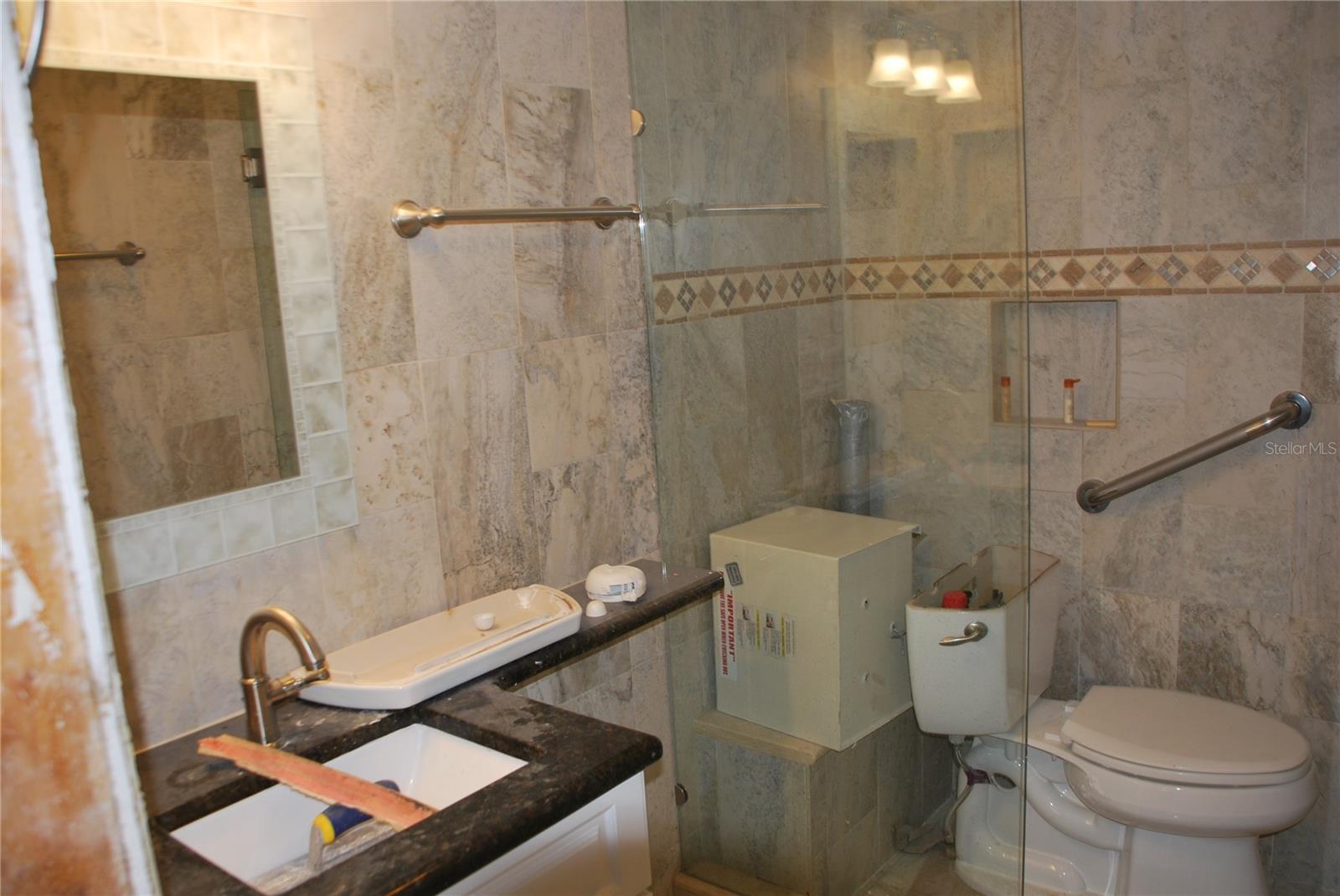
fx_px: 1118
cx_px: 670
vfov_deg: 43.7
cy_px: 448
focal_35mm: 30
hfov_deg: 61.9
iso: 200
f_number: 3.5
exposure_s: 1/60
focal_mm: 20
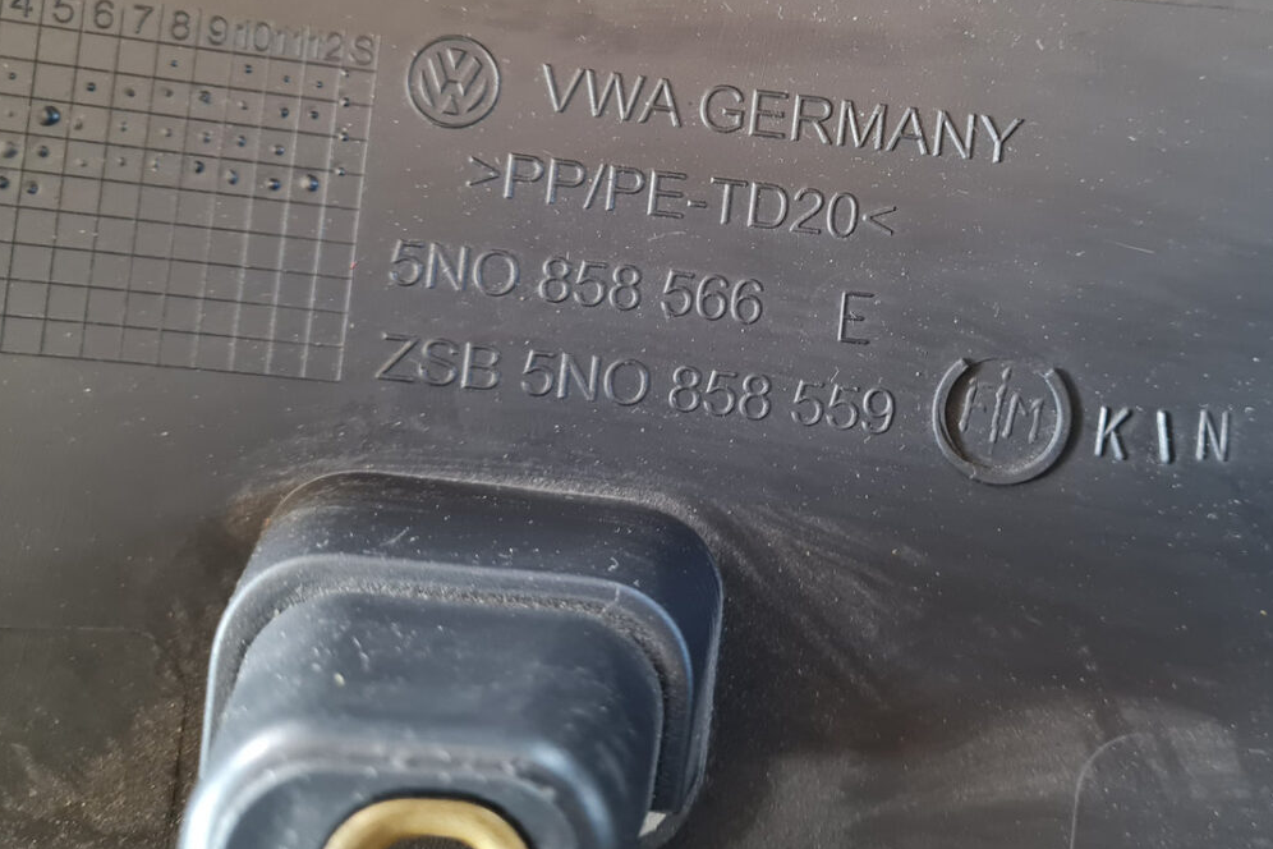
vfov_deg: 34.6
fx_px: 1344
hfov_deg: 50.4
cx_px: 763
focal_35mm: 38
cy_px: 256
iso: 640
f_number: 1.8
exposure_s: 1/25
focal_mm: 5.4
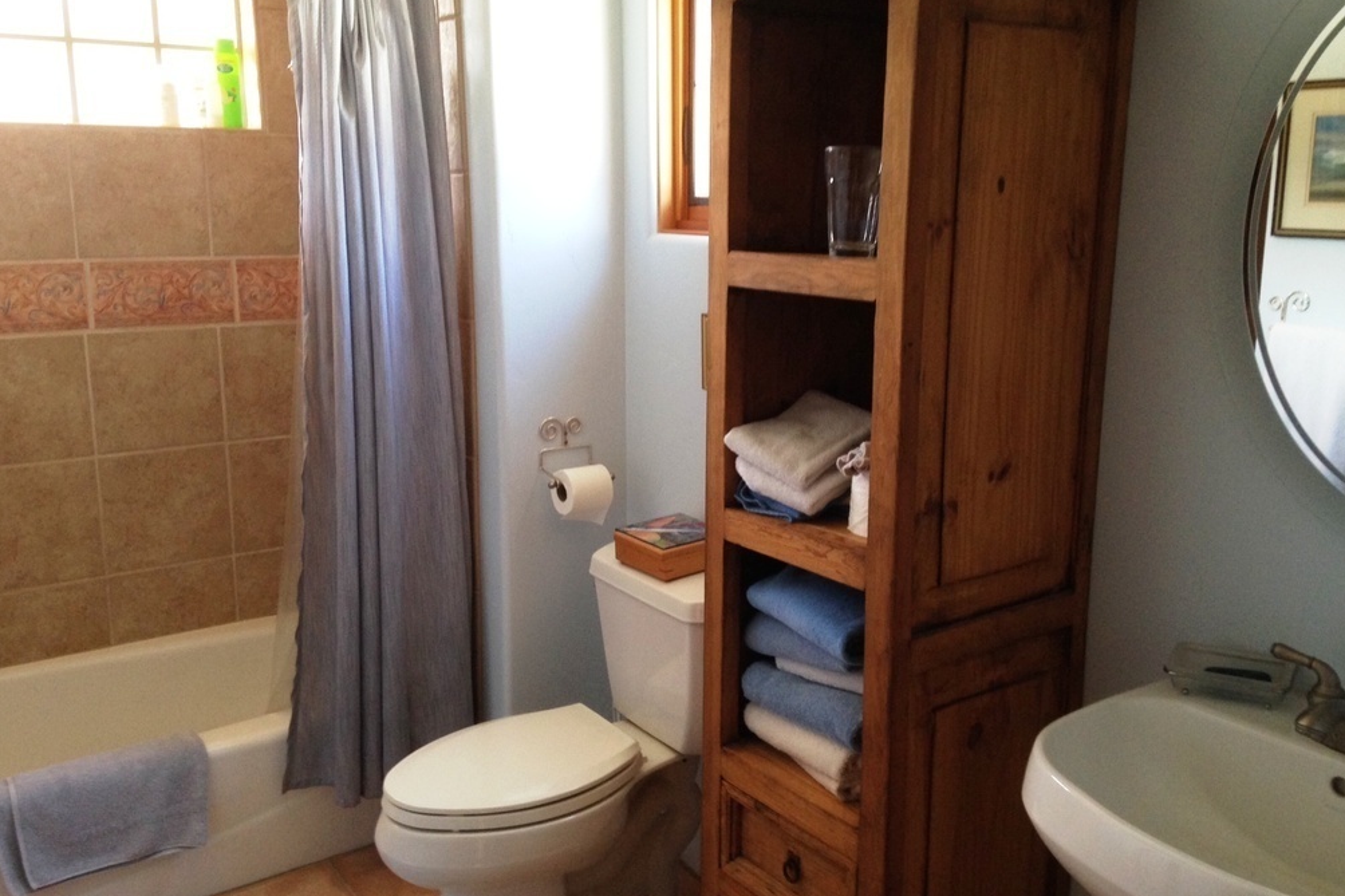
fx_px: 1307
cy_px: 434
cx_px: 675
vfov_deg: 37.8
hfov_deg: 54.4
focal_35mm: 35
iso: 125
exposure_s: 1/20
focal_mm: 4.12
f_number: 2.4
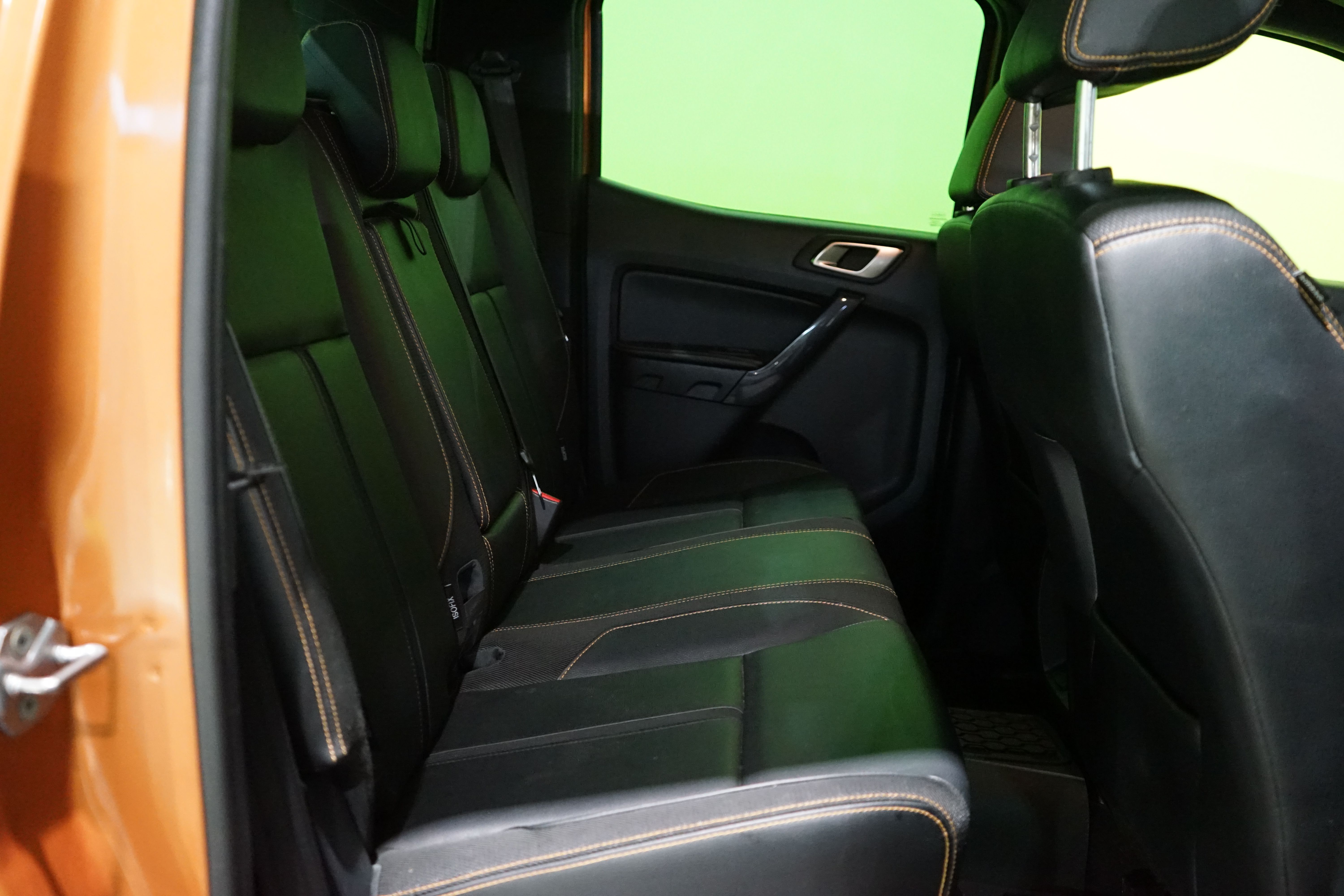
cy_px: 448
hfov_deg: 61.9
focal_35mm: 30
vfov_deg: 43.6
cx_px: 672
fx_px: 1120
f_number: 3.5
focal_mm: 30
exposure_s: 1/60
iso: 6400
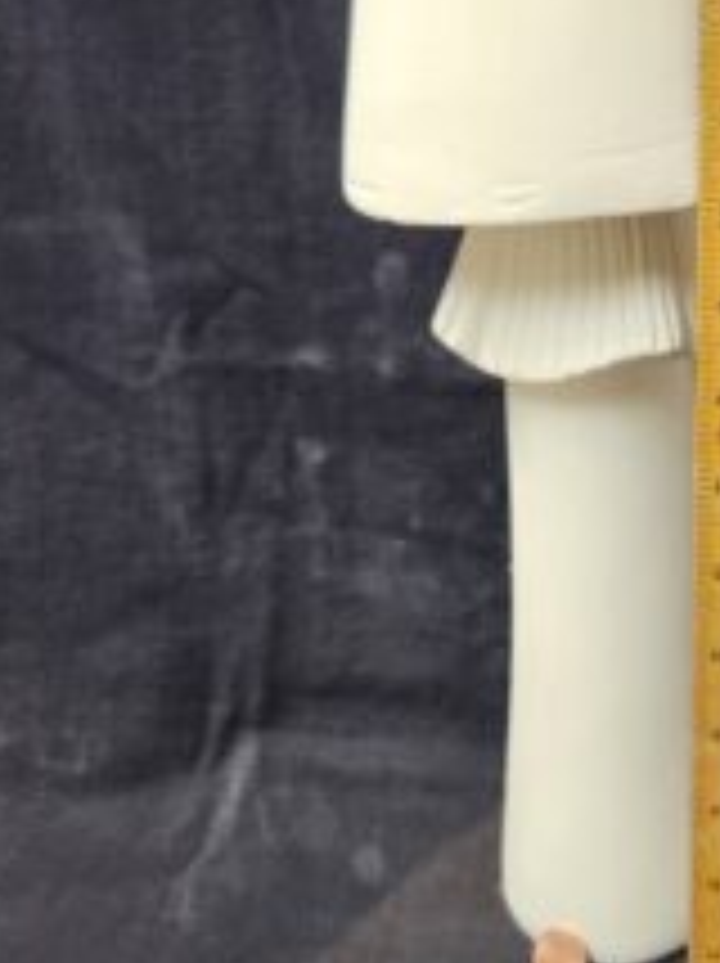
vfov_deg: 43.0
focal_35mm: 43
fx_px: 1195
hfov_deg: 31.9
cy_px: 288
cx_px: 648
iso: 500
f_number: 1.8
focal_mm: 5.4
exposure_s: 1/120
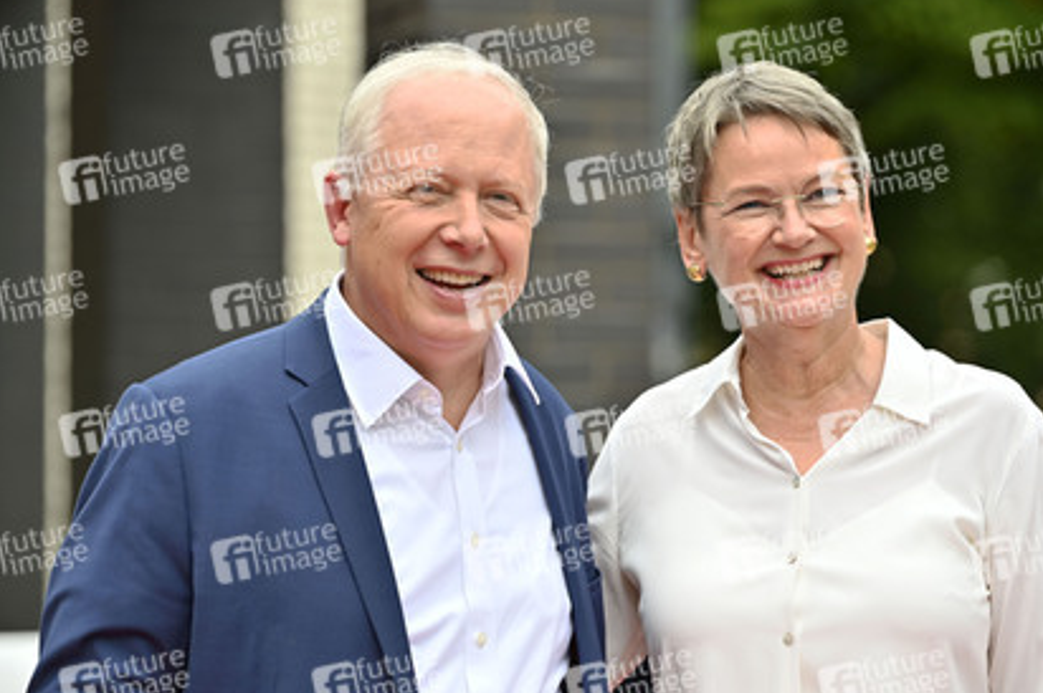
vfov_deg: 10.8
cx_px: 563
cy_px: 364
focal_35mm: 127
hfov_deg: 16.1
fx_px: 3676
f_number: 2.8
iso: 400
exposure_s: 1/500
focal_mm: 116
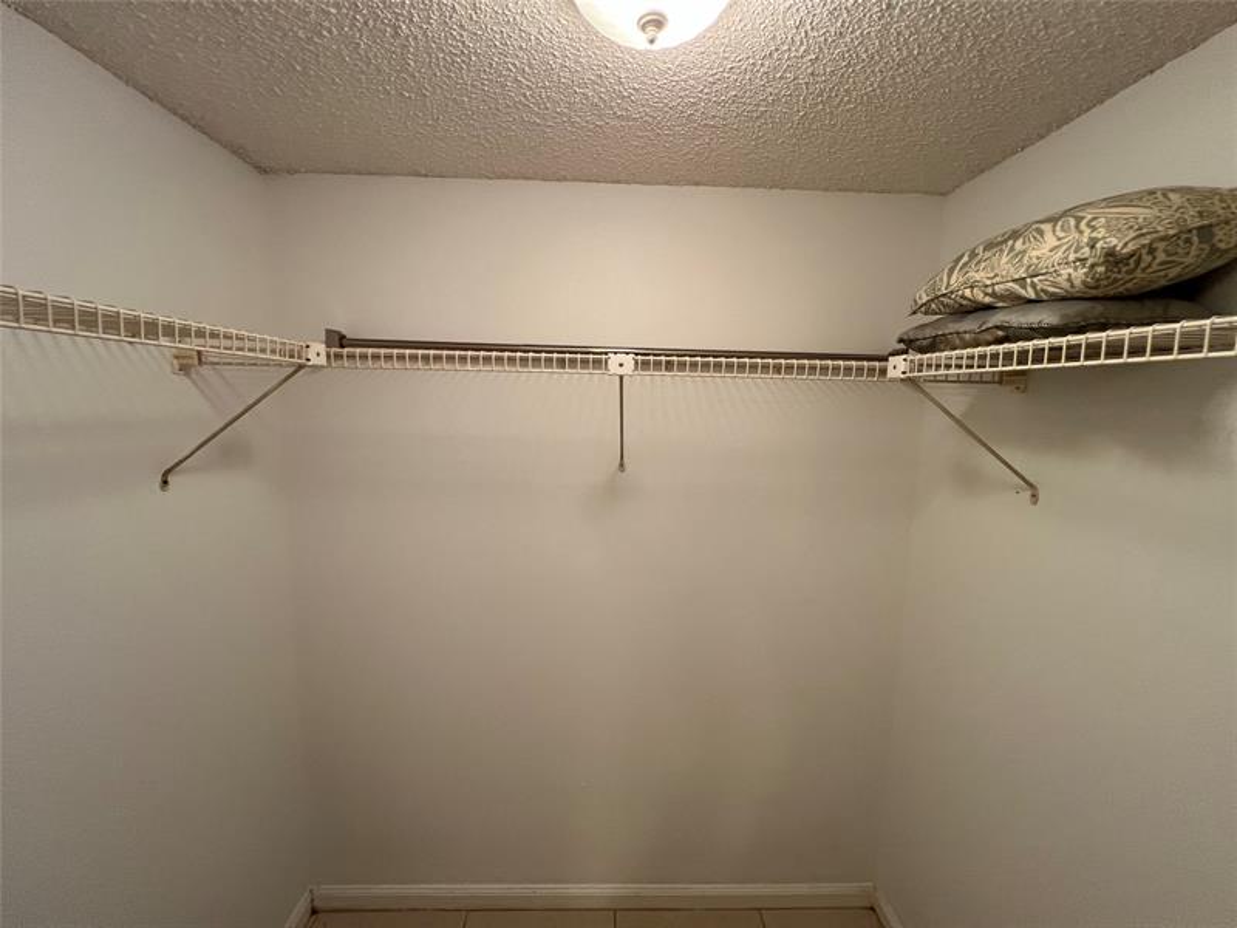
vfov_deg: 89.9
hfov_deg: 106.2
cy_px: 464
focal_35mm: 13
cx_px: 618
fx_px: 465
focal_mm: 1.57
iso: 160
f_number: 1.8
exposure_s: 1/120
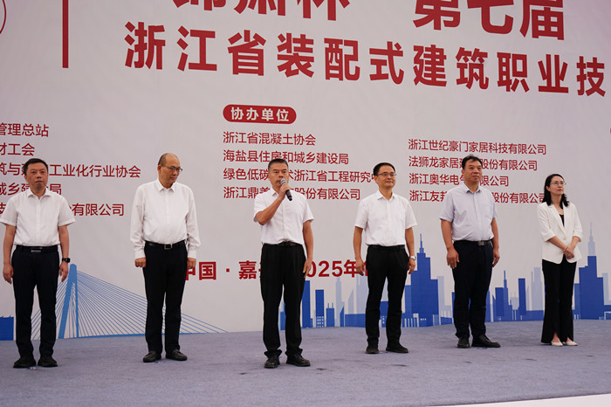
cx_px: 306
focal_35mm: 46
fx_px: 780
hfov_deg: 42.8
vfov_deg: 29.2
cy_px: 204
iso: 125
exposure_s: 1/160
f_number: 4.5
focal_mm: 46
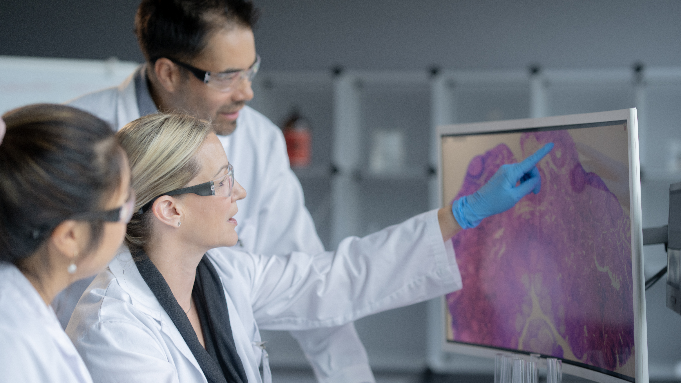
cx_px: 342
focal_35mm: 90
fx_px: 1625
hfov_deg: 23.7
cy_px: 203
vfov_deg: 13.4
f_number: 2
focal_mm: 85
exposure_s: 1/80
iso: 160
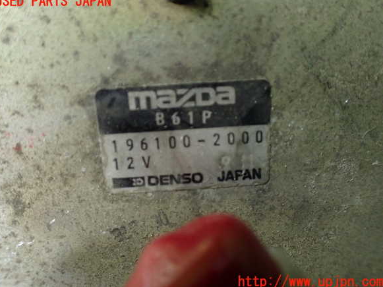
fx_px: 343
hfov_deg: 58.4
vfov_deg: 45.4
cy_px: 142
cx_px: 189
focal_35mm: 31
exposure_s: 1/80
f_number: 2.3
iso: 800
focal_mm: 5.4
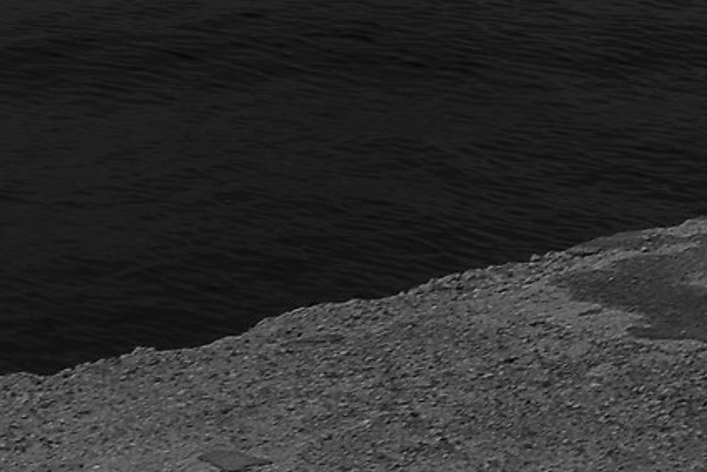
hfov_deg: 9.8
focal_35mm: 203
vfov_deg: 6.5
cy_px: -617
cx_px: -368
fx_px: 3986
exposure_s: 1/60
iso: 100
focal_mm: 24
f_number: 18
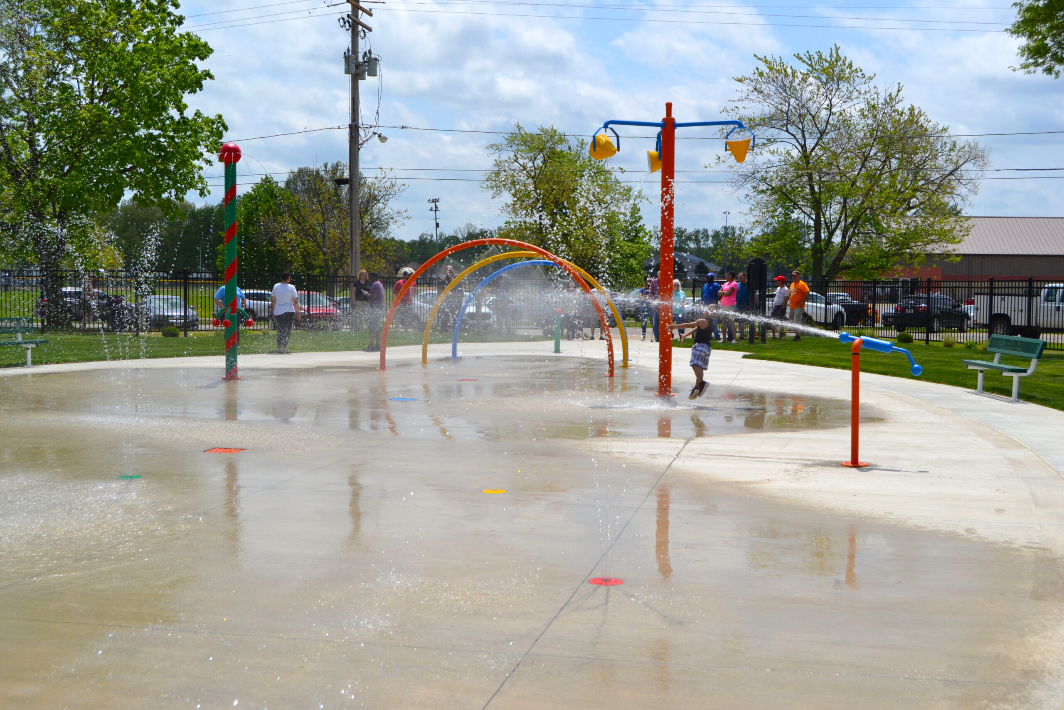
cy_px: 355
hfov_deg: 46.4
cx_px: 532
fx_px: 1241
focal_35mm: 42
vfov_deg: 31.9
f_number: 7.1
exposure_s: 1/2000
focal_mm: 28
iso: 320
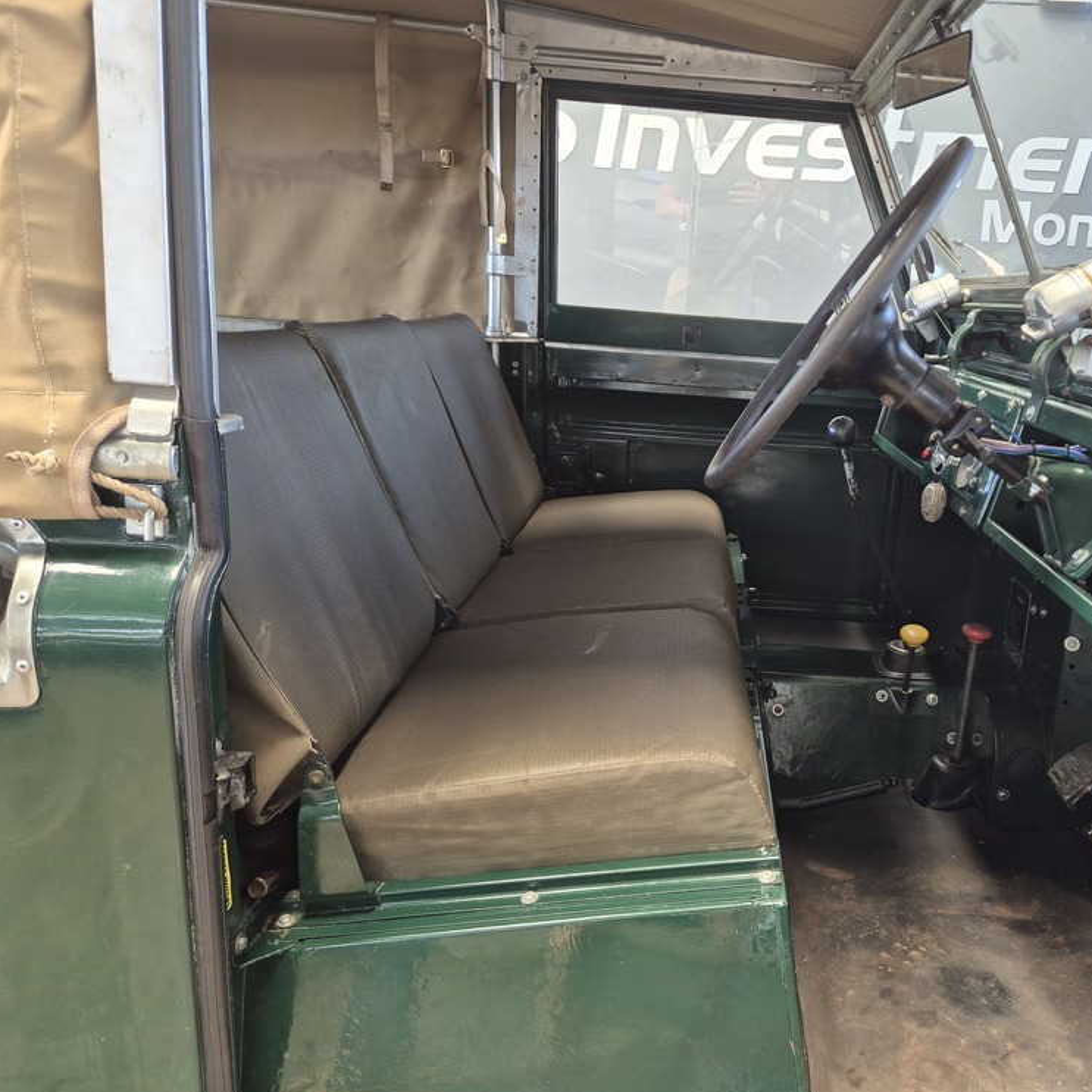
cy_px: 561
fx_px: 999
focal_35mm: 28
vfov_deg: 57.3
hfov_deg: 56.1
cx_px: 726
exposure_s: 1/100
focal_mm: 5.4
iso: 200
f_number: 1.8
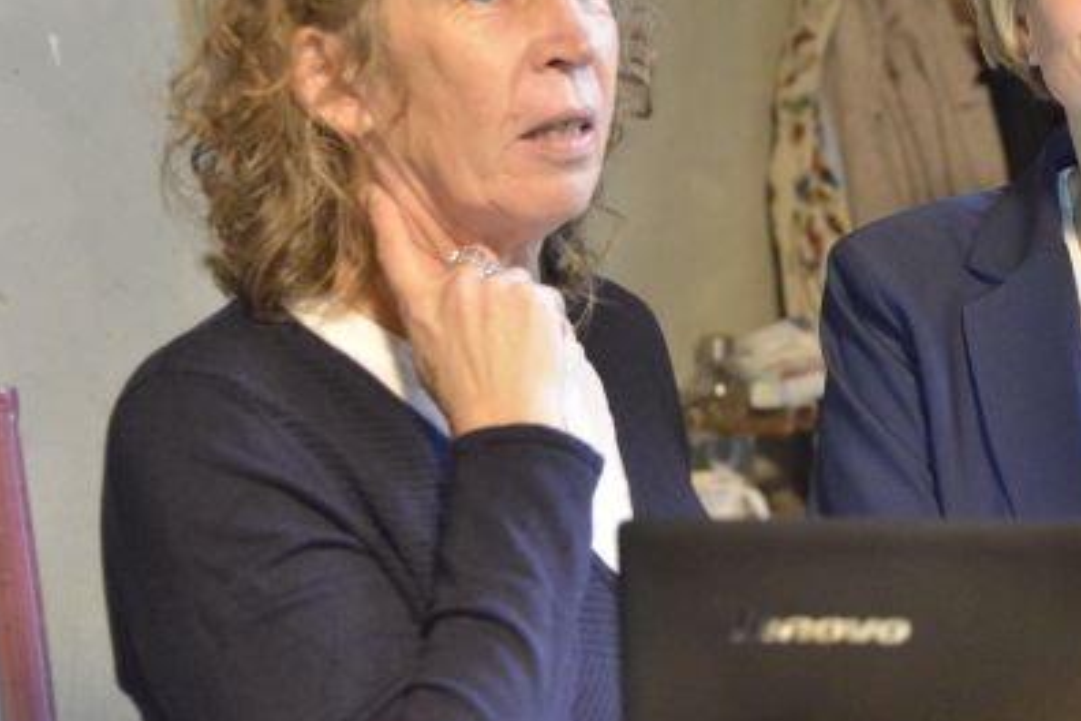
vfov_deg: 13.0
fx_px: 3153
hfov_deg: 19.0
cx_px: 1024
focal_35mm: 105
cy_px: 138
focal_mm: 52
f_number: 4
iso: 6400
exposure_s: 1/60
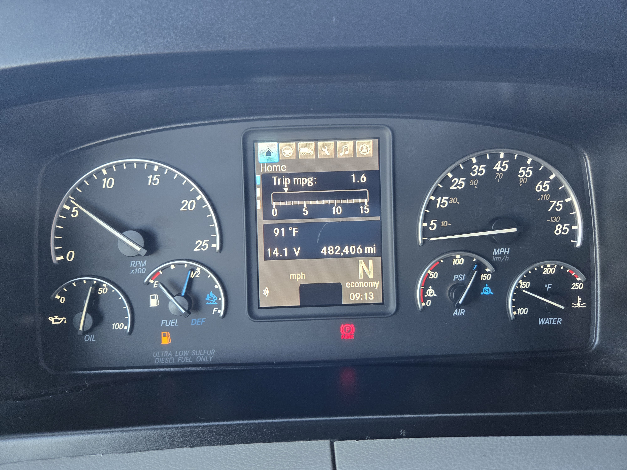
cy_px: 235
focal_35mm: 23
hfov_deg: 73.9
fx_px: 417
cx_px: 314
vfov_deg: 58.9
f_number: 1.8
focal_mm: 5.4
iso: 320
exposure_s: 1/120
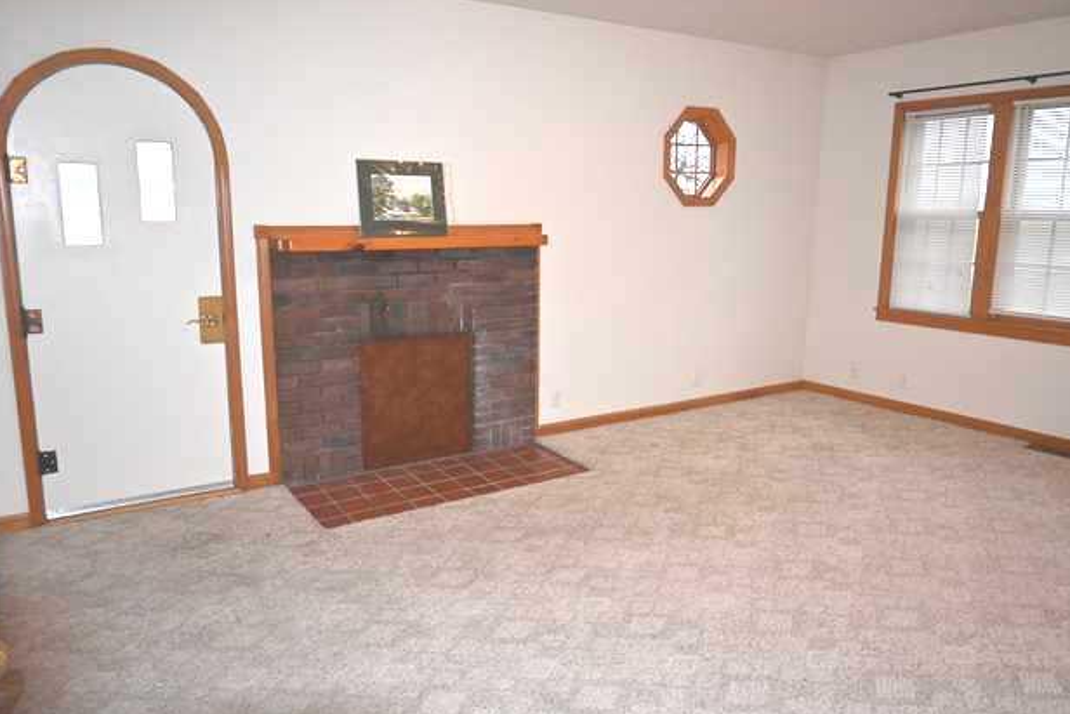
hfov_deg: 66.9
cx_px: 542
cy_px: 355
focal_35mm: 27
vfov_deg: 47.5
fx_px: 810
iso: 400
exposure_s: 1/80
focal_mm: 17.5
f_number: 3.5
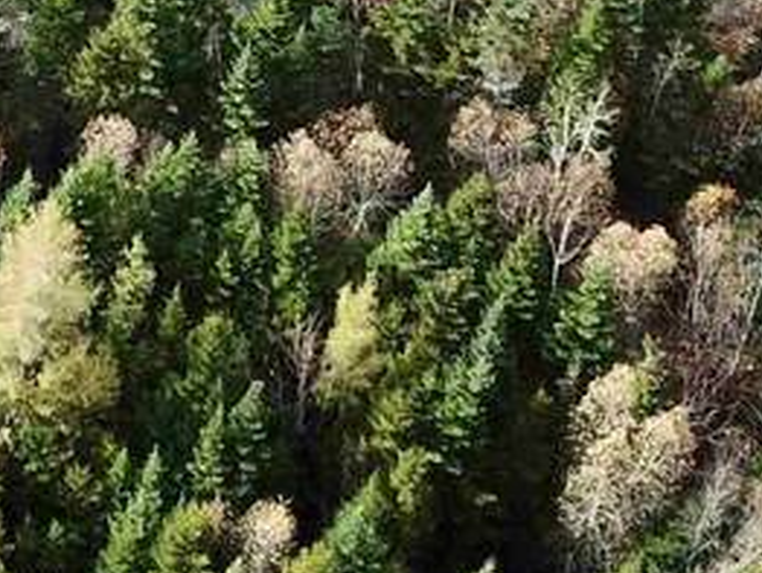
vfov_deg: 10.8
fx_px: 2798
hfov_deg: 15.0
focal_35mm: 127
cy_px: -506
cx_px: -148
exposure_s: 1/616
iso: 100
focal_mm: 4.7
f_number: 2.2
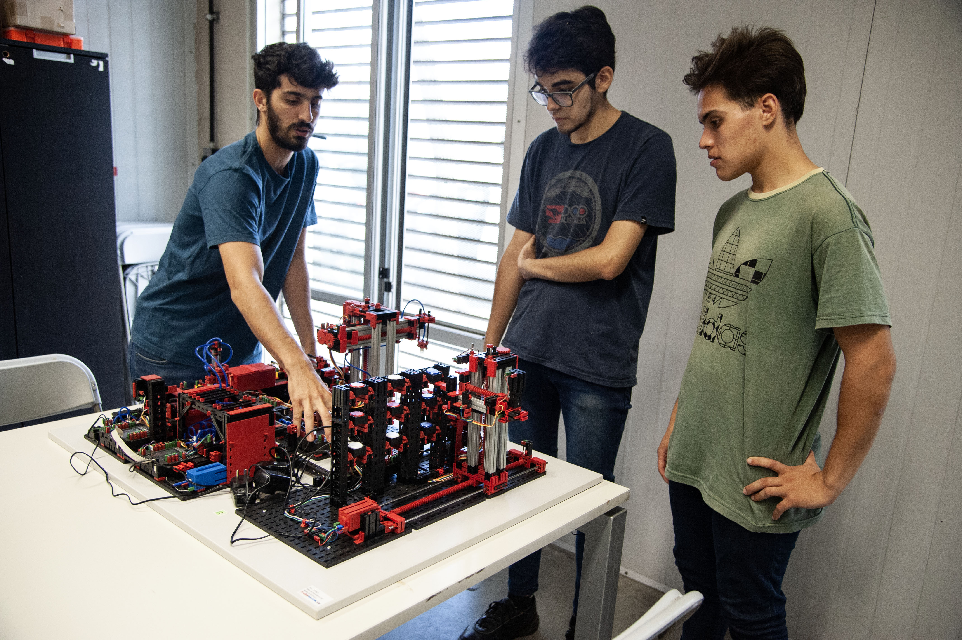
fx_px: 801
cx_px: 481
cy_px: 320
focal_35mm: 30
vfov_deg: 43.6
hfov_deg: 62.0
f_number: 4
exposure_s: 1/125
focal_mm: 30
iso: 2500
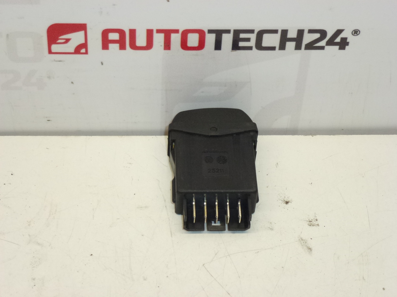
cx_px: 198
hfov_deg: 23.8
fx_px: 940
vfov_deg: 18.0
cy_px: 148
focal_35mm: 82
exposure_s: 1/160
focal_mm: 14.8
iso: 400
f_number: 4.8
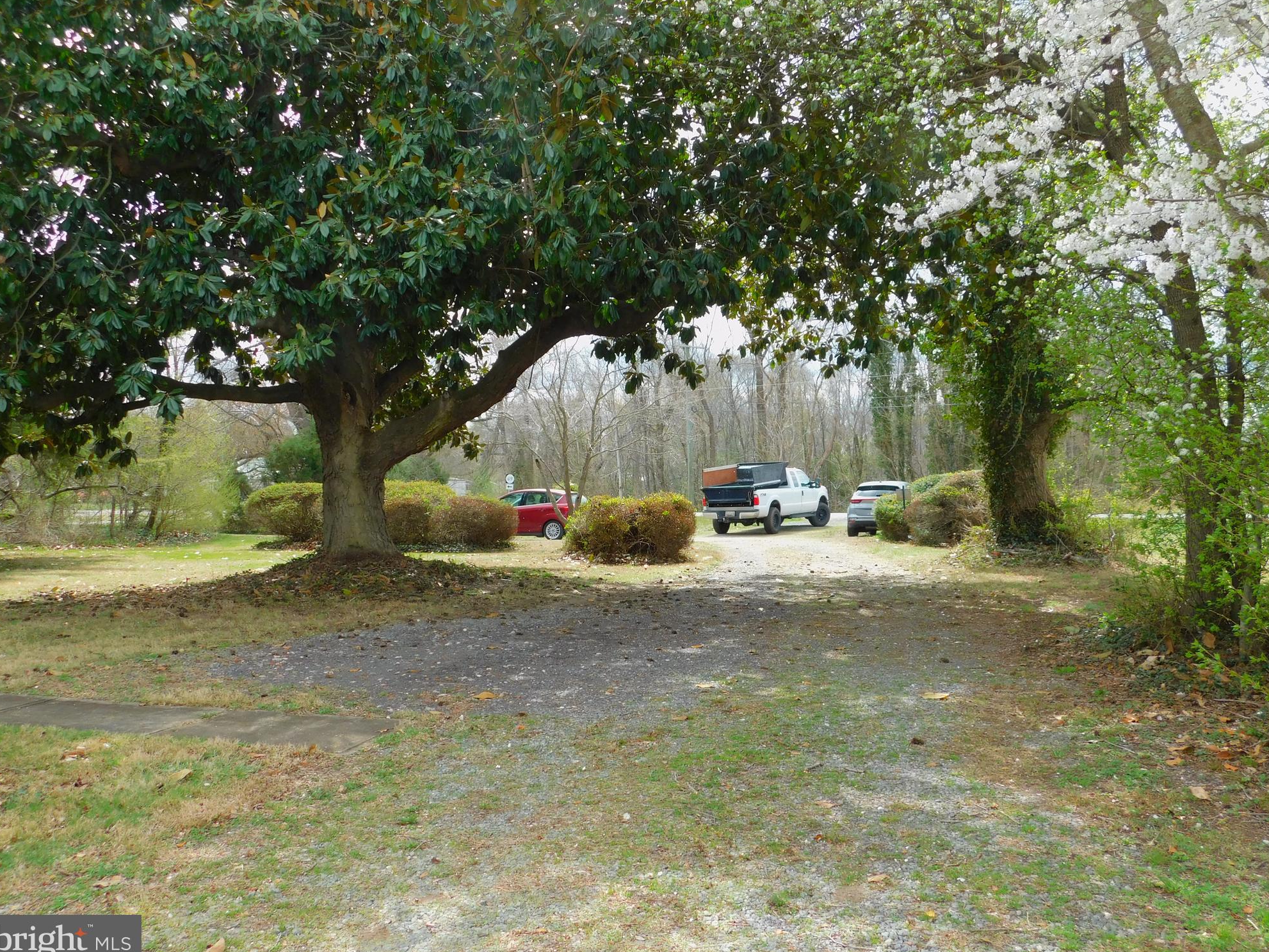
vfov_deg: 45.4
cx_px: 637
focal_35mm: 31
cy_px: 475
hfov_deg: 58.4
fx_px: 1136
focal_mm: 5.3
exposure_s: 1/320
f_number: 3.2
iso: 125
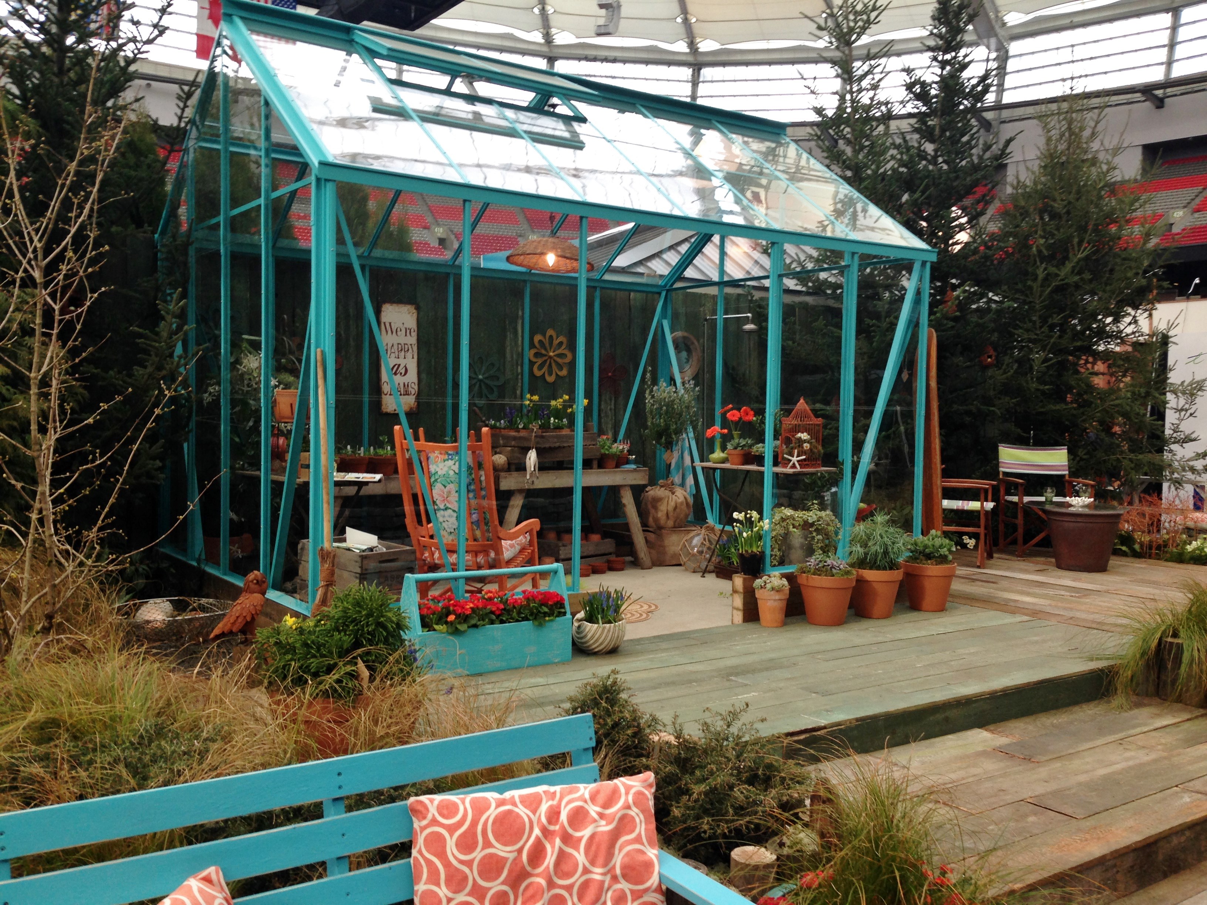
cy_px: 452
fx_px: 1151
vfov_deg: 42.9
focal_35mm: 33
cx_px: 604
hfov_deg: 55.4
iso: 50
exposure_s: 1/30
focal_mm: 4.12
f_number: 2.4
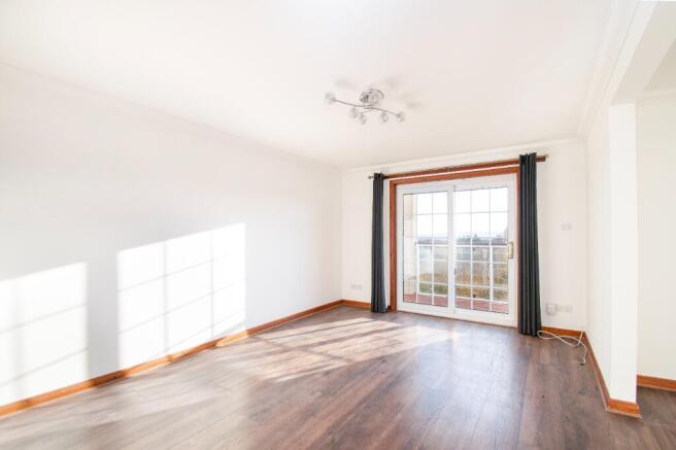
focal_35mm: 15
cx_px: 338
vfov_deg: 77.3
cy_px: 225
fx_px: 282
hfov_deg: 100.4
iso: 160
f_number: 8
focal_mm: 10
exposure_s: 1/30
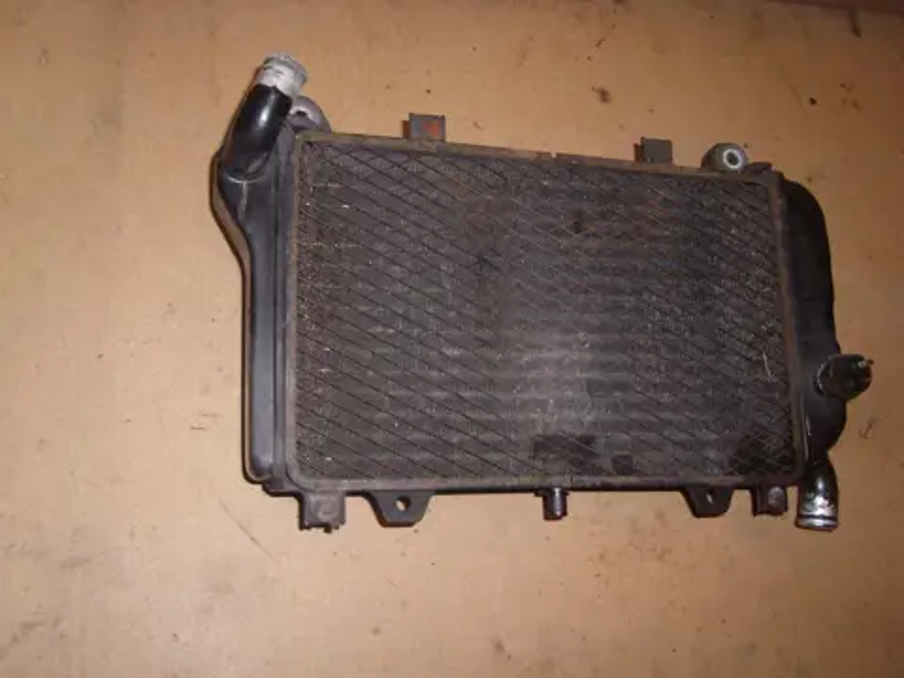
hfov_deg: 52.6
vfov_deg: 40.7
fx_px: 914
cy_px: 339
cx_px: 452
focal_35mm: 35
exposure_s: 1/30
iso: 200
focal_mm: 5.8
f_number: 7.1
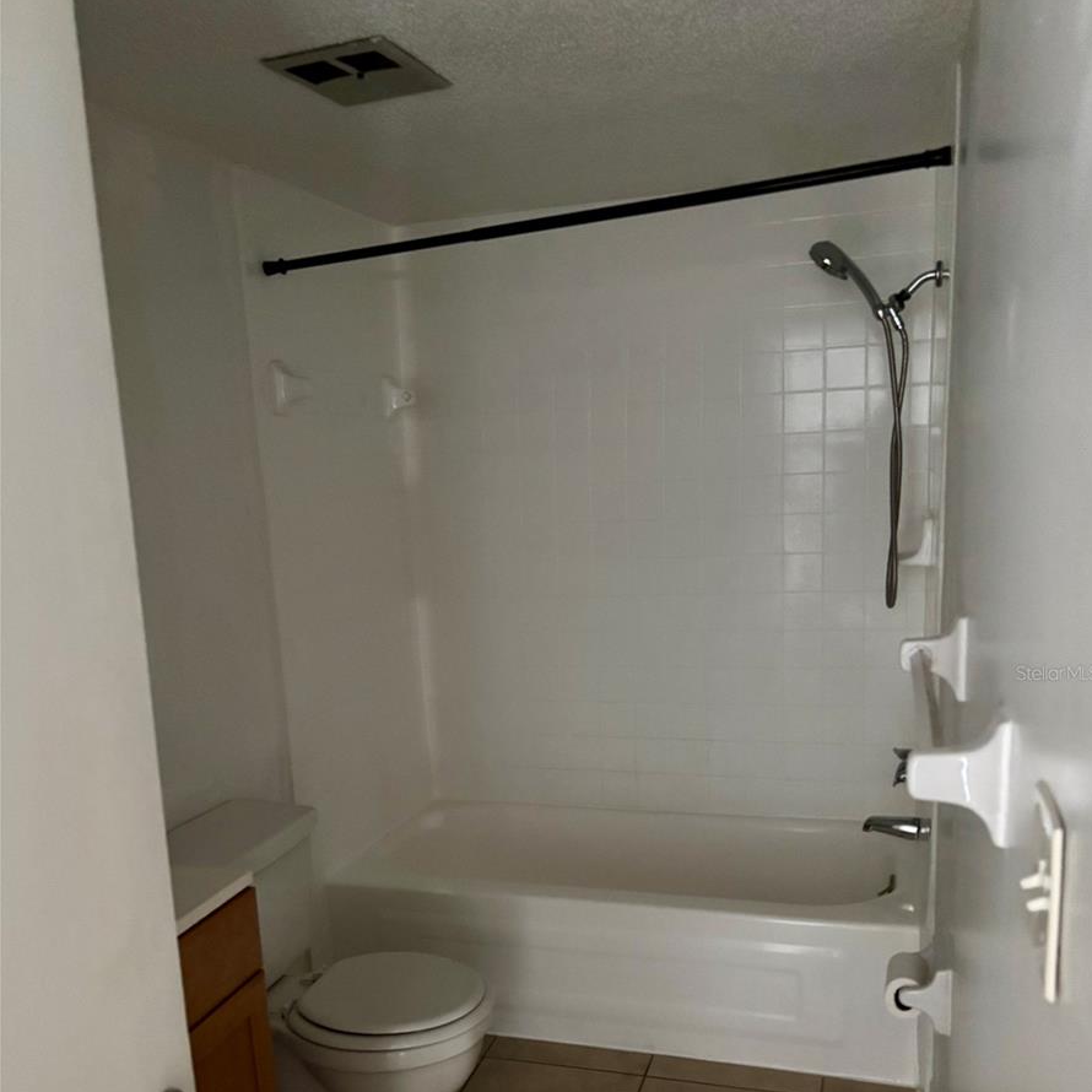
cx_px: 551
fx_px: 1106
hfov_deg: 52.5
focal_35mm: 31
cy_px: 672
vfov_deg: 52.1
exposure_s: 1/30
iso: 800
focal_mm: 5.96
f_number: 1.6
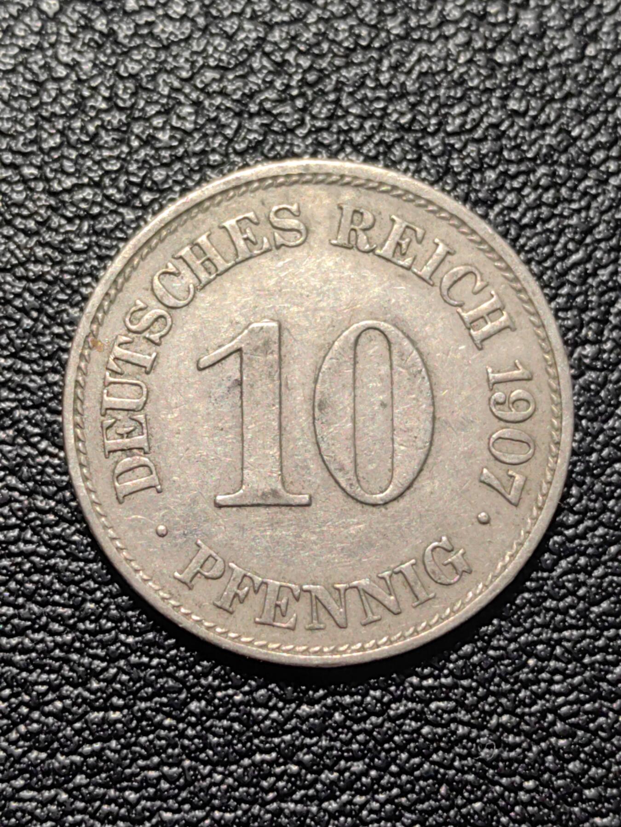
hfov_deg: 18.2
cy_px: 414
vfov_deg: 24.1
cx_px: 310
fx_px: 1937
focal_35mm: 81
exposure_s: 1/100
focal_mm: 5.75
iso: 80
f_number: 2
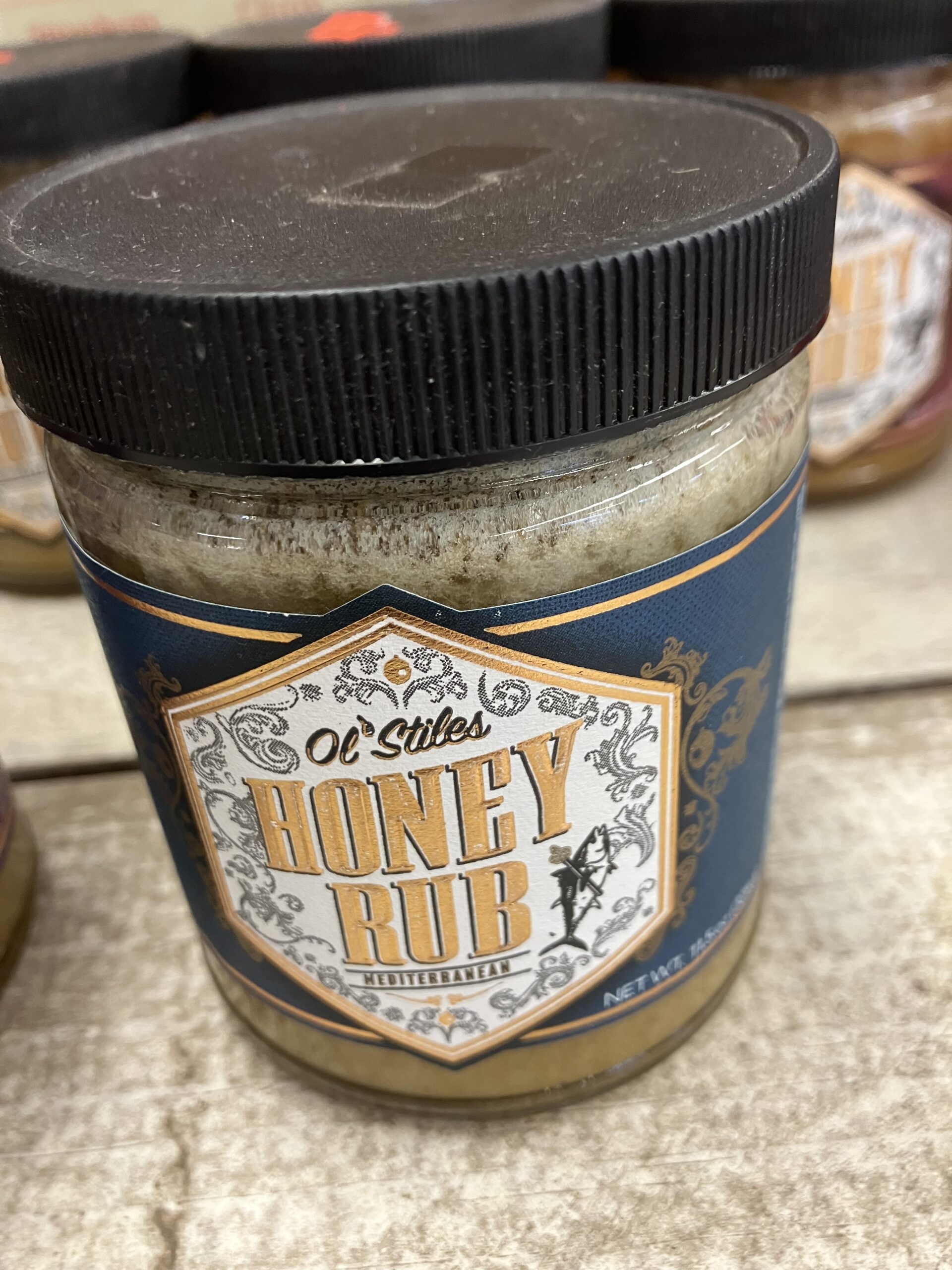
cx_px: 476
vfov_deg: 63.4
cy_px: 635
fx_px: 1027
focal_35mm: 28
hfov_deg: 49.7
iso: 160
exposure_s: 1/60
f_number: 1.8
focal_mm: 3.99
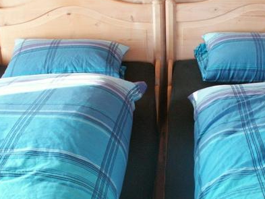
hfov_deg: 33.6
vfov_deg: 25.6
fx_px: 436
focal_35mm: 57
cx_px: 165
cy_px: 121
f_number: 2.8
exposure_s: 1/30
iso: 160
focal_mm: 5.86
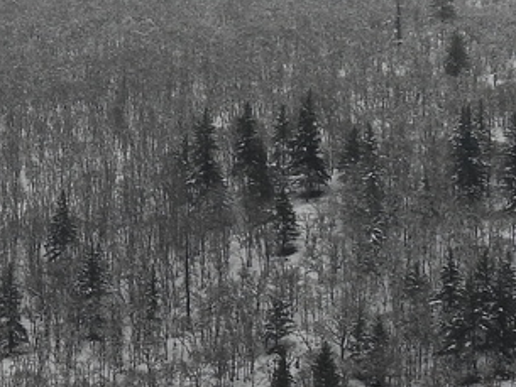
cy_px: 211
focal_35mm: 441
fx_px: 6576
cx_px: -105
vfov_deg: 3.4
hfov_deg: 4.5
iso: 100
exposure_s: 1/640
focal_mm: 18.7
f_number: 4
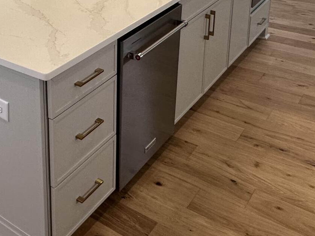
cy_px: -19
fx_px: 455
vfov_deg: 26.9
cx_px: 29
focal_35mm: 50
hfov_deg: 35.8
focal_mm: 2.22
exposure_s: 1/120
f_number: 2.2
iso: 160
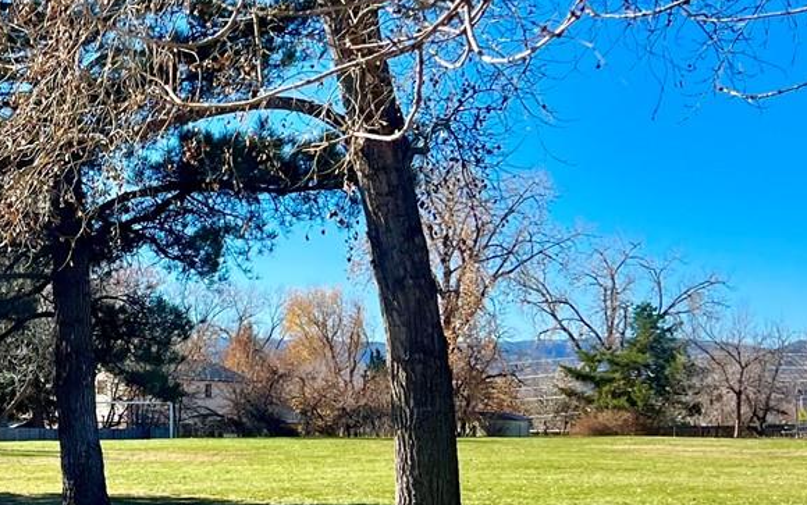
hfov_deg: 26.0
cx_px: 35
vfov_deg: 17.2
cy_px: 294
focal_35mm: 76
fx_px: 1672
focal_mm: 5.7
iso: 50
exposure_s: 1/2123
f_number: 1.5
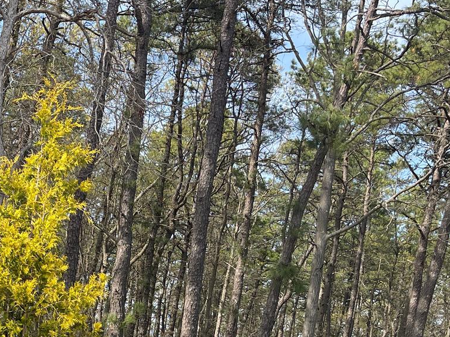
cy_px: 384
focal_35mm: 67
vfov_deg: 20.7
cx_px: 144
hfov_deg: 28.7
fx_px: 871
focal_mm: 5.1
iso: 32
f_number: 1.6
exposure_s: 1/1420
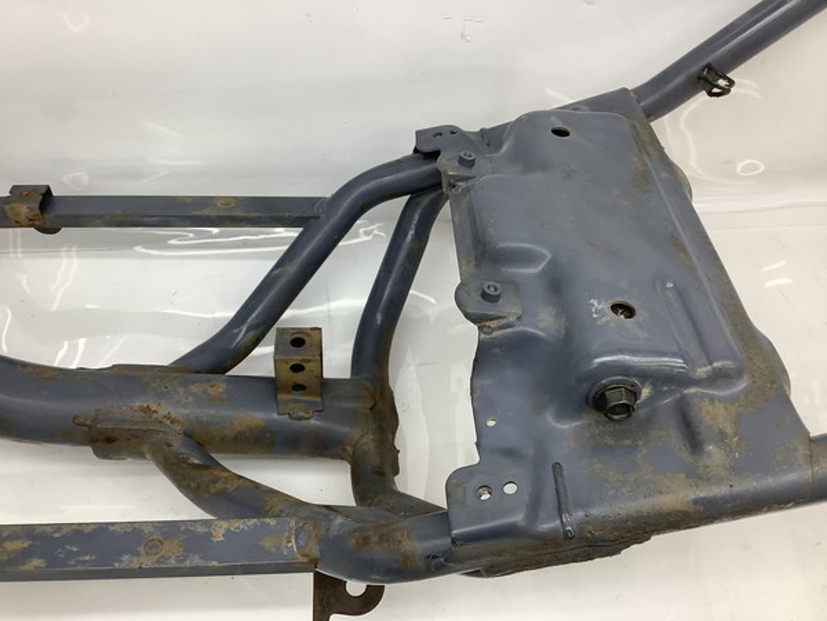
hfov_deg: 58.4
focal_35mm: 31
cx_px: 414
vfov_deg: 45.4
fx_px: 741
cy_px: 310
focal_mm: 3.3
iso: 64
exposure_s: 1/120
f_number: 2.4
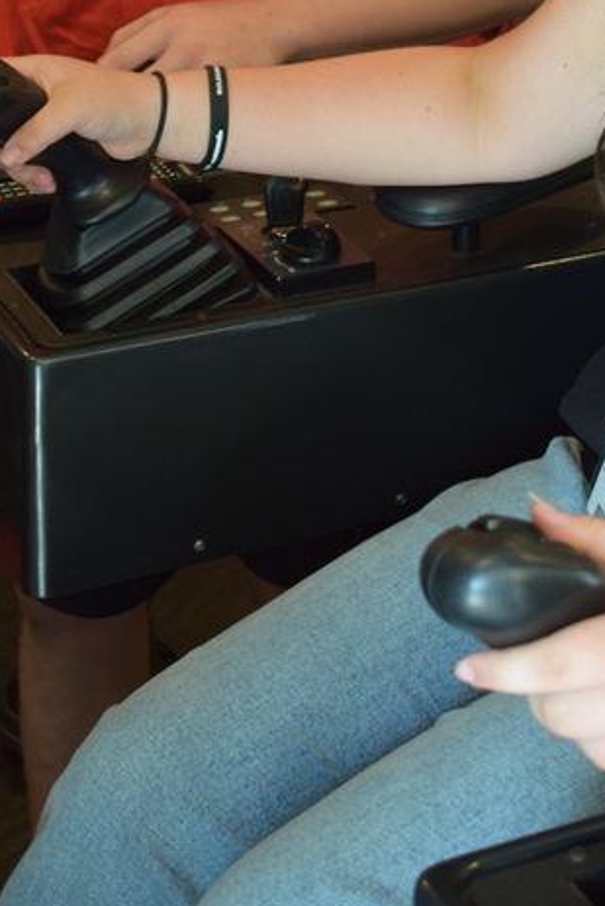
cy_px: -22
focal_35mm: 96
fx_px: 2421
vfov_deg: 20.5
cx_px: 471
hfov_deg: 14.2
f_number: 4.2
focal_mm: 29
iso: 450
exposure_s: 1/60
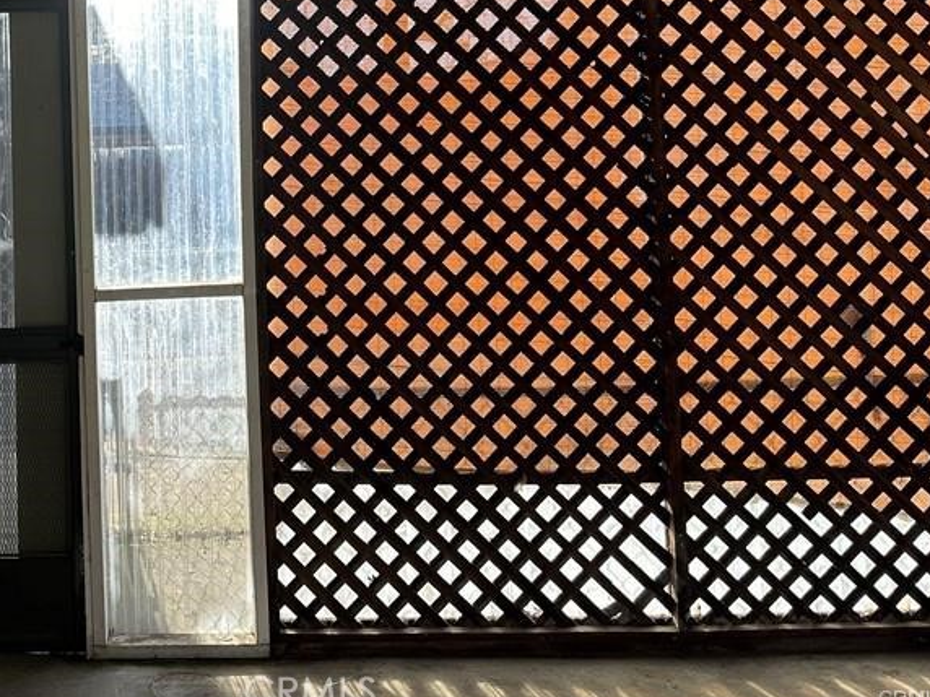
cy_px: 91
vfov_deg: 32.2
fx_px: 1155
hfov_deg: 41.1
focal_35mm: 43
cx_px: 128
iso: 80
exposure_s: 1/672
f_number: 1.78
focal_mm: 6.86
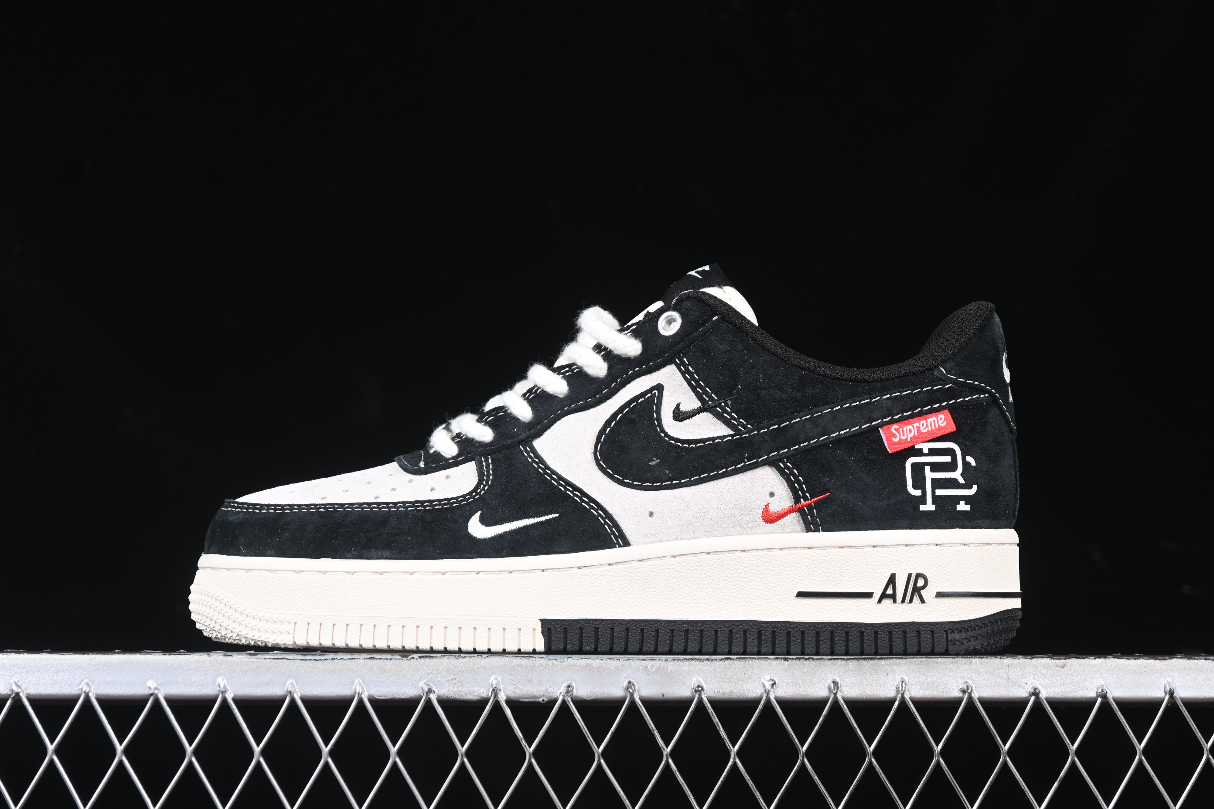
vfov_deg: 18.2
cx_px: 607
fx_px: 2529
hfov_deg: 27.0
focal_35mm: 75
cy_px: 404
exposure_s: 1/60
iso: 160
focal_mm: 50
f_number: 6.3
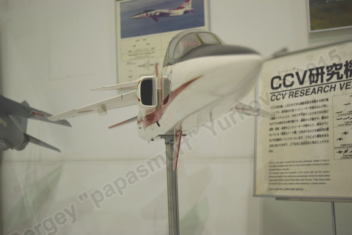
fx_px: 440
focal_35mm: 45
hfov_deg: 43.6
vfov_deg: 29.9
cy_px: 118
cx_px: 176
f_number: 4.2
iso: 400
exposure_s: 1/60
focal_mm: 30
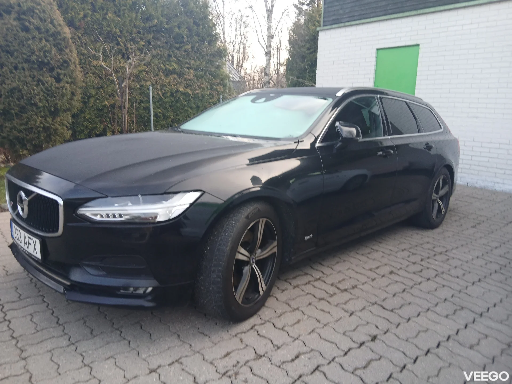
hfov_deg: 67.3
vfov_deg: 53.1
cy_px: 192
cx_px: 256
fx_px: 385
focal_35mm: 26
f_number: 1.8
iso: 64
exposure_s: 1/50
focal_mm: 3.98
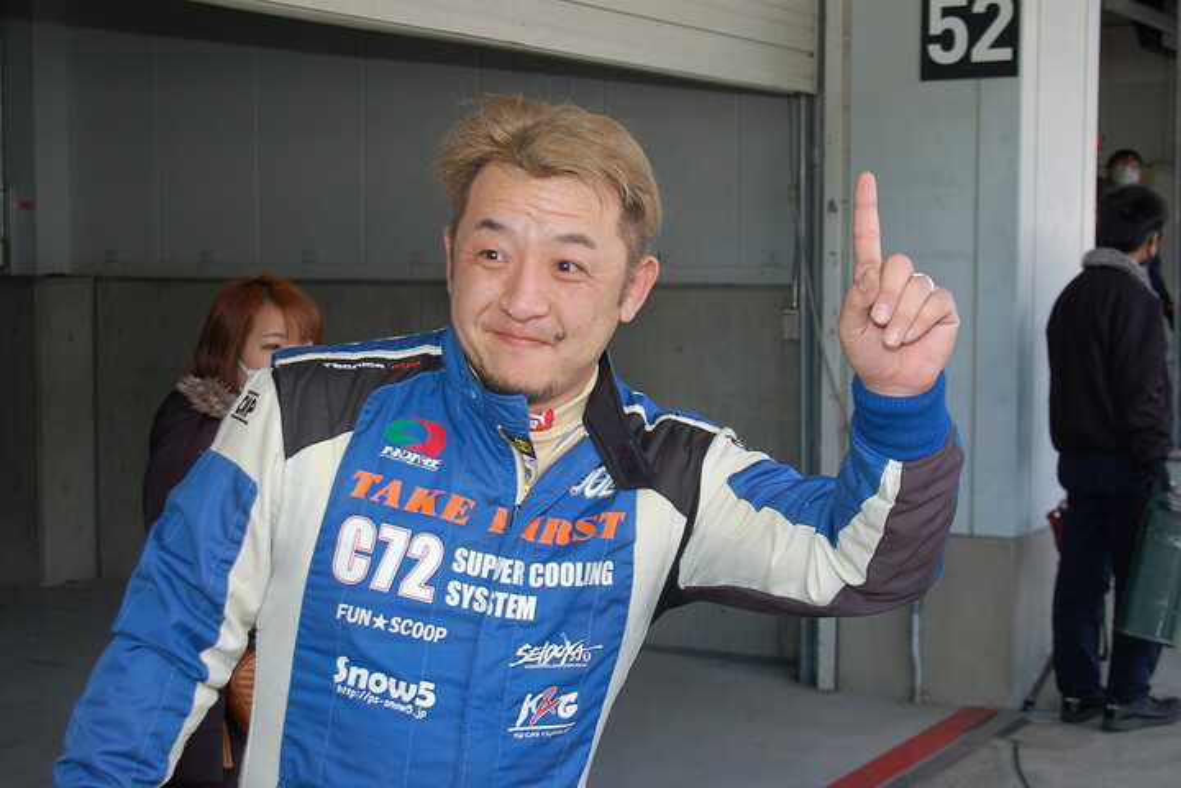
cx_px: 590
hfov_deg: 33.4
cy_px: 394
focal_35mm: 60
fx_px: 1968
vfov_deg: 22.6
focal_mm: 40
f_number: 5.6
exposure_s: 1/125
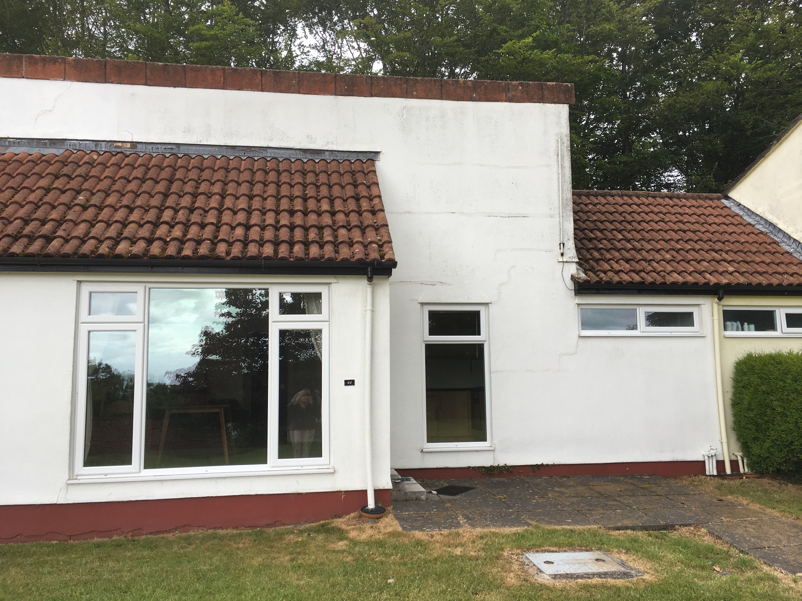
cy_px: 300
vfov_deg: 48.2
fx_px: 672
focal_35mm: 29
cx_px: 401
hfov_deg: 61.7
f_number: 2.2
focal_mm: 4.15
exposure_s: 1/279
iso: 25
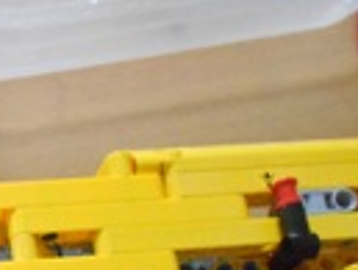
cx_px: -125
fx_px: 932
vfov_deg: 14.7
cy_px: 462
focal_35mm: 90
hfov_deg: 19.8
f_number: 3.2
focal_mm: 4.6
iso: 800
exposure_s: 1/50
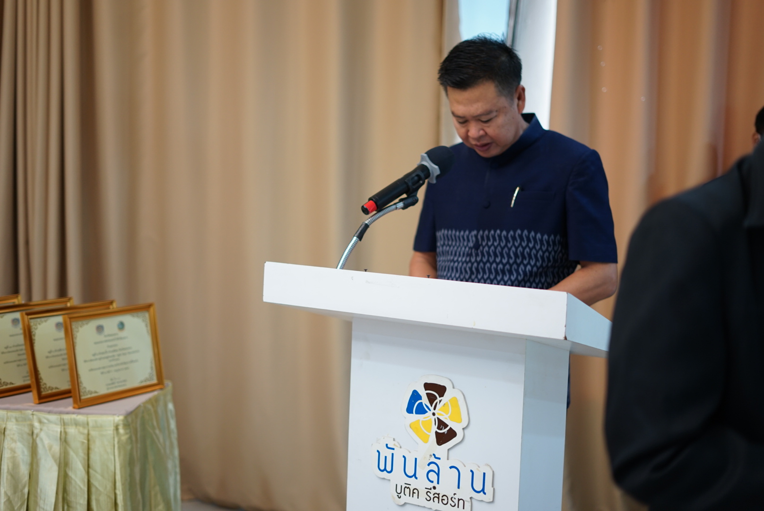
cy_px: 256
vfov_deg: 27.0
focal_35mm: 50
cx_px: 382
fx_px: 1062
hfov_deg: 39.6
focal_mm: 50
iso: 400
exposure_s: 1/40
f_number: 1.8
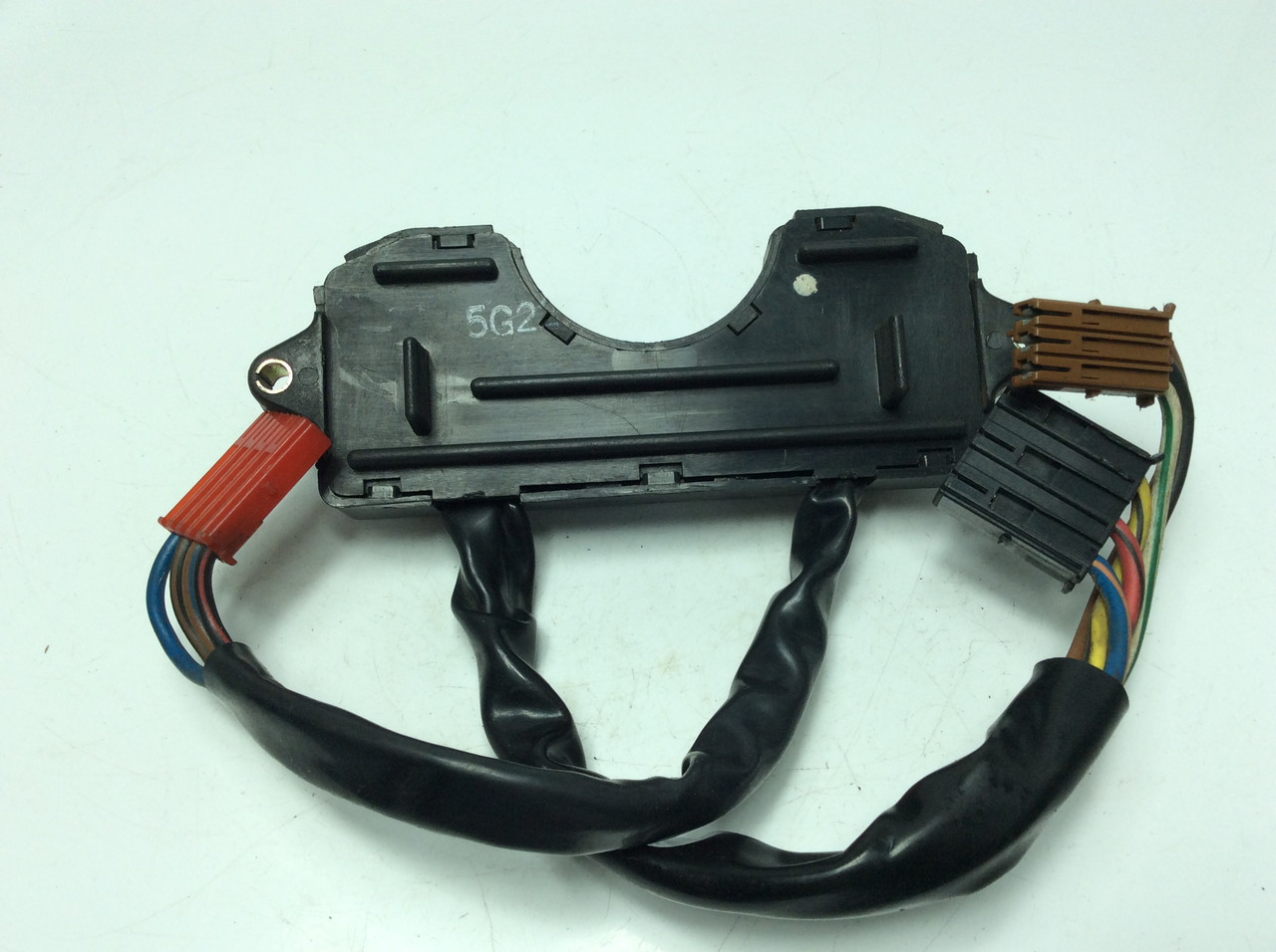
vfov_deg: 44.1
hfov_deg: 56.9
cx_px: 638
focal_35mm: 32
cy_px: 476
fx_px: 1178
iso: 32
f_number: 2.4
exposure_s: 1/371
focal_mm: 3.3
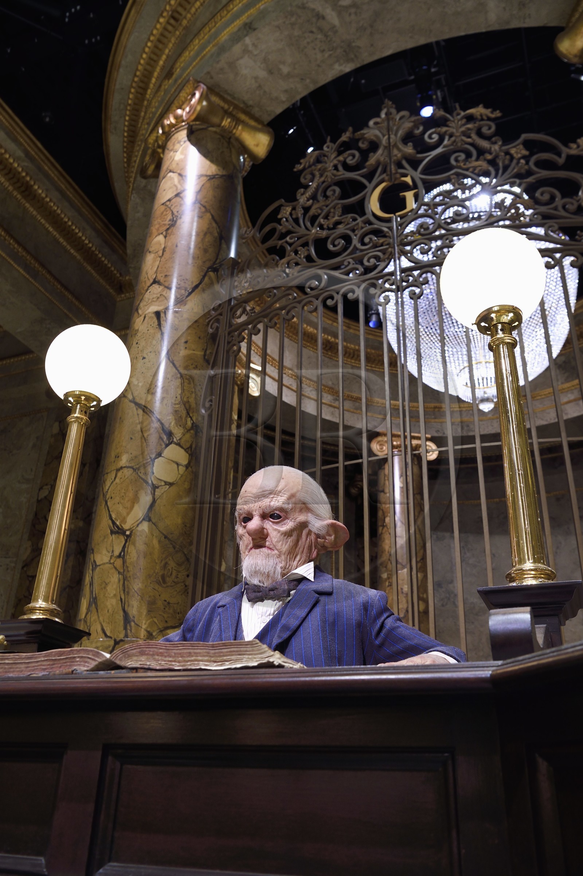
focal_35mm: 31
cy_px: 438
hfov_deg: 42.3
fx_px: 754
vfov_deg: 60.3
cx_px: 292
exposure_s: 1/13
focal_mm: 31
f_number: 6.3
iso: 800
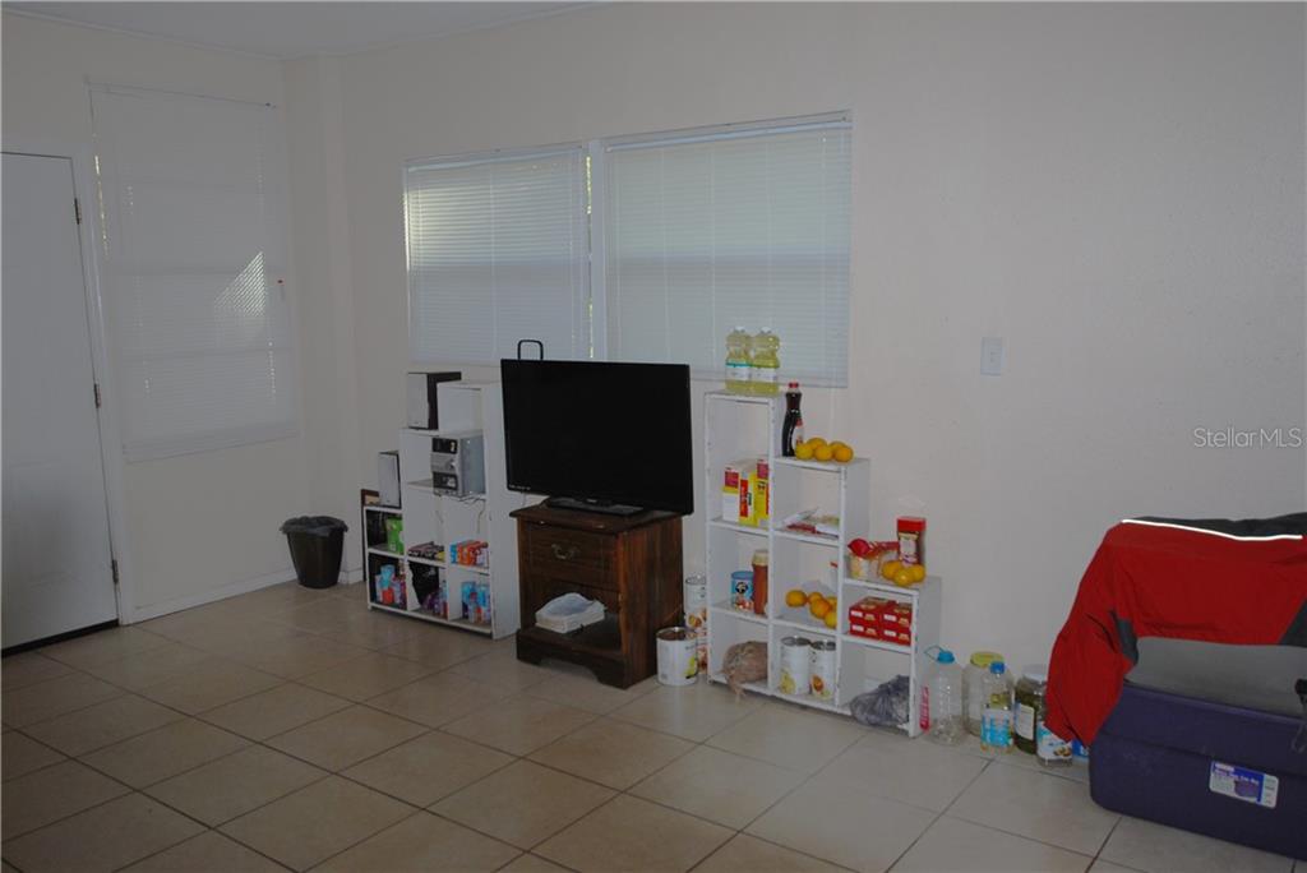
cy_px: 436
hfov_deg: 61.9
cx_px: 654
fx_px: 1090
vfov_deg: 43.7
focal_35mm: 30
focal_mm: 20
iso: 200
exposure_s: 1/60
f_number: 3.5
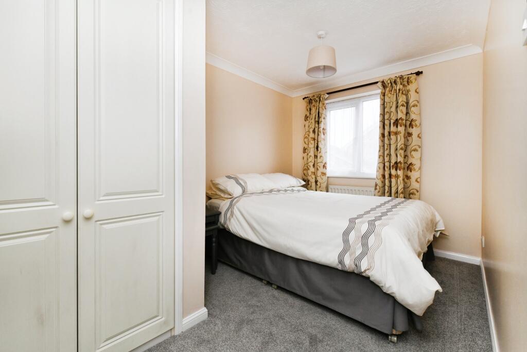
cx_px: 264
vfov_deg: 77.3
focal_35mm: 15
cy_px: 176
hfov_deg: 100.4
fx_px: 220
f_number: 8
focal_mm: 15
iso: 800
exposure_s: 1/60
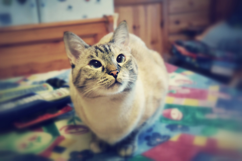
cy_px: 80
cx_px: 121
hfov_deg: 42.3
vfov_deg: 28.9
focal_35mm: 46
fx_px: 313
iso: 2200
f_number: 4
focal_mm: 31
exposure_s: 1/60
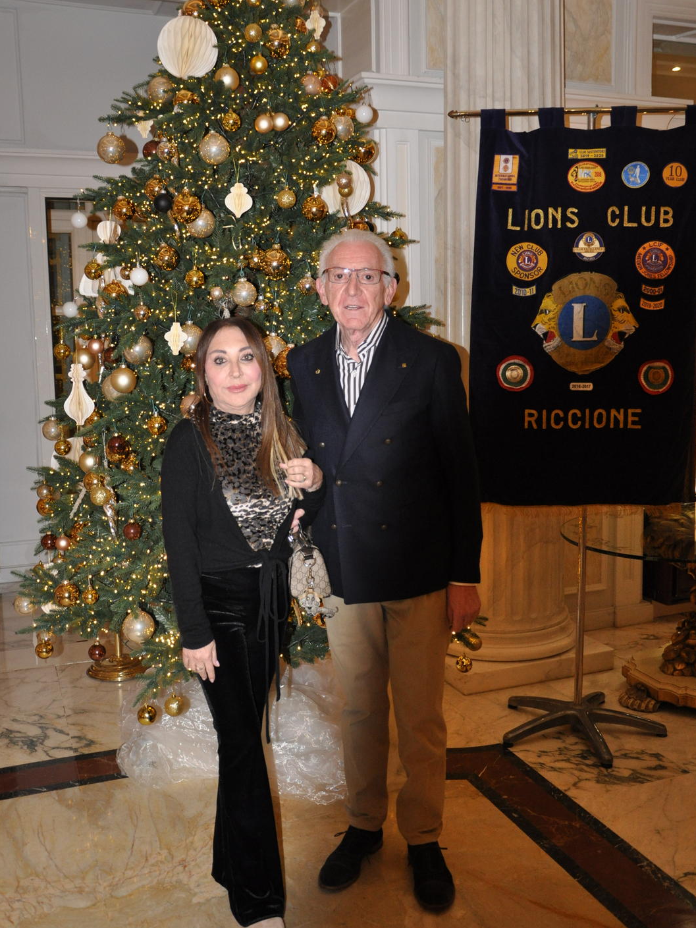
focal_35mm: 36
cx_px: 349
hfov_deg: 39.7
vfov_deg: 51.3
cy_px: 442
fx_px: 965
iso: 800
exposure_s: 1/60
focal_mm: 22
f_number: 3.8
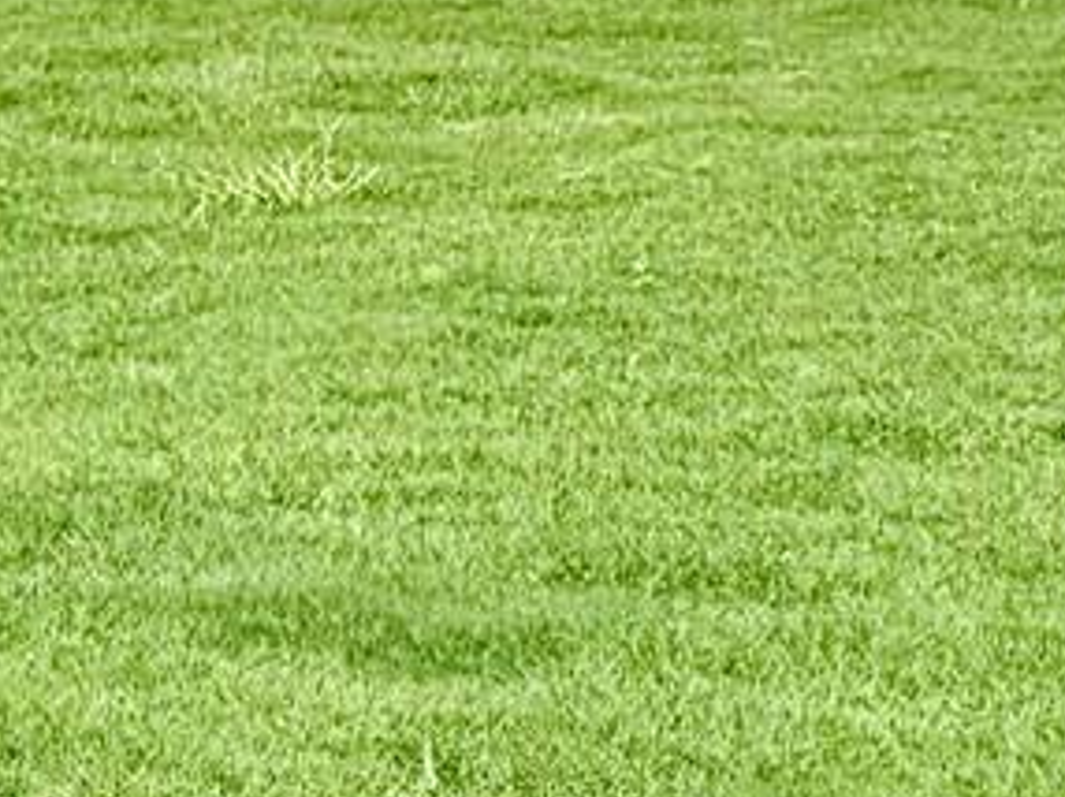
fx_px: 5287
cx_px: -2633
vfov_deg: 8.1
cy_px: -998
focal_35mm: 172
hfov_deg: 8.5
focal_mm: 6.76
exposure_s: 1/4950
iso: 80
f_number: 1.78
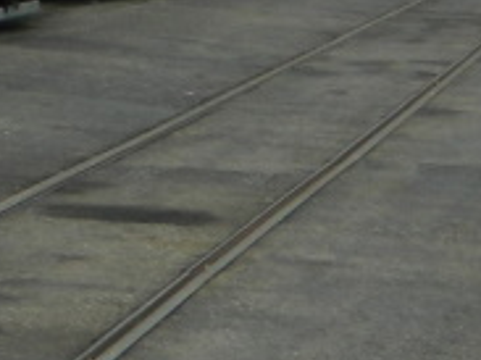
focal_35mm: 256
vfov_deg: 5.6
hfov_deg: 7.0
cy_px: -501
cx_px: -937
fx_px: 3555
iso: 80
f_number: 3.5
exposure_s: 1/250
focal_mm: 7.3
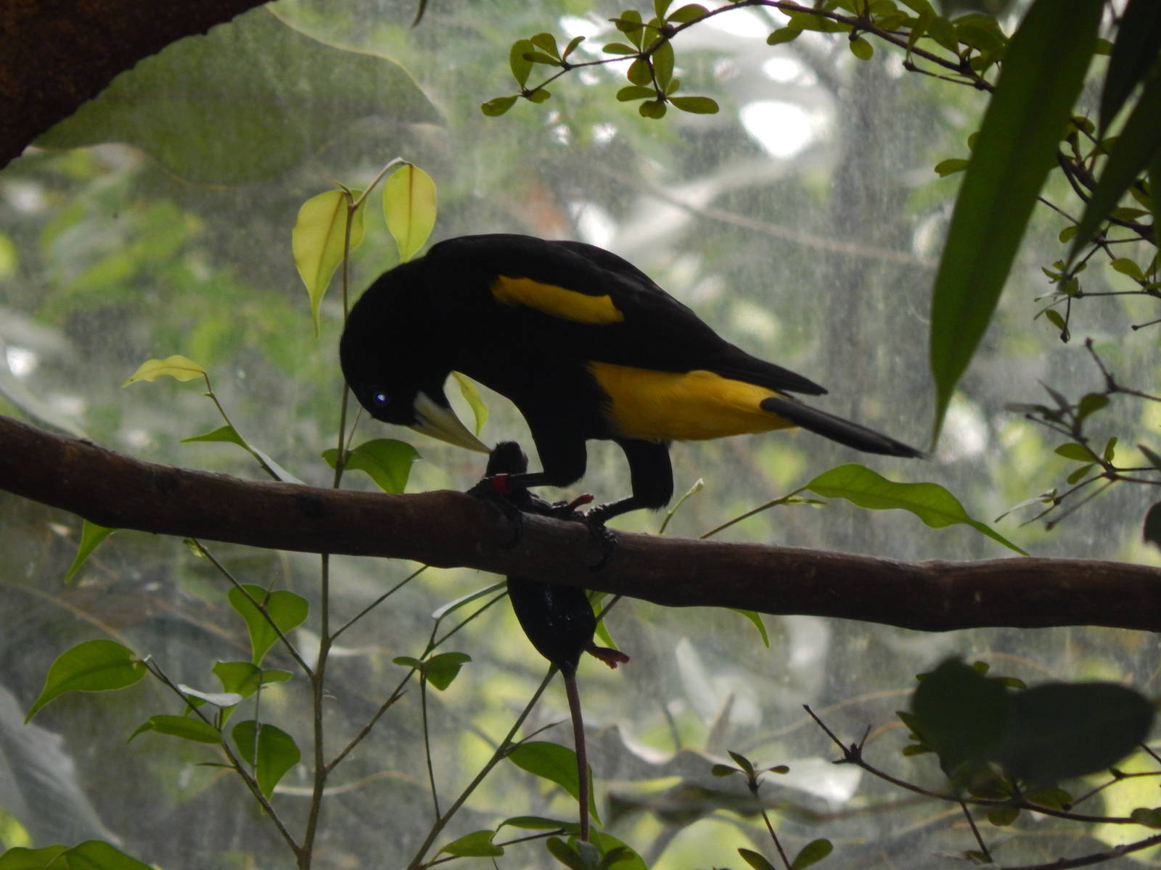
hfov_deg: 2.9
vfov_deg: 2.2
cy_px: 435
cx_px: 580
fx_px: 22639
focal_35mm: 675
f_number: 5.8
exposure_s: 1/125
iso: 320
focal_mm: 120
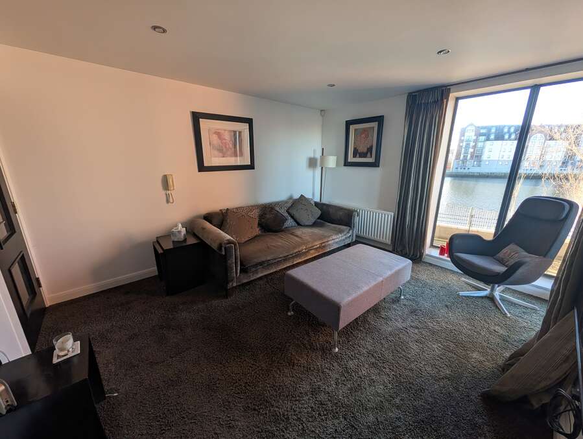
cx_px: 292
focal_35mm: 12
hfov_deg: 110.5
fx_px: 202
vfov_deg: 94.6
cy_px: 220
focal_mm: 2.02
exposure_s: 1/107
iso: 56
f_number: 1.7
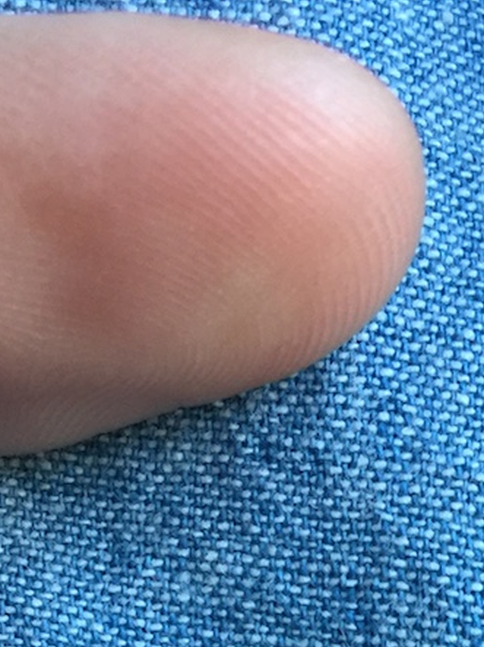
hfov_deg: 13.7
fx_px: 1959
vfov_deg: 15.9
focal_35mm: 105
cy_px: 1170
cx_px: 566
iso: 50
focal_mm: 4.15
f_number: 2.2
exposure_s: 1/33
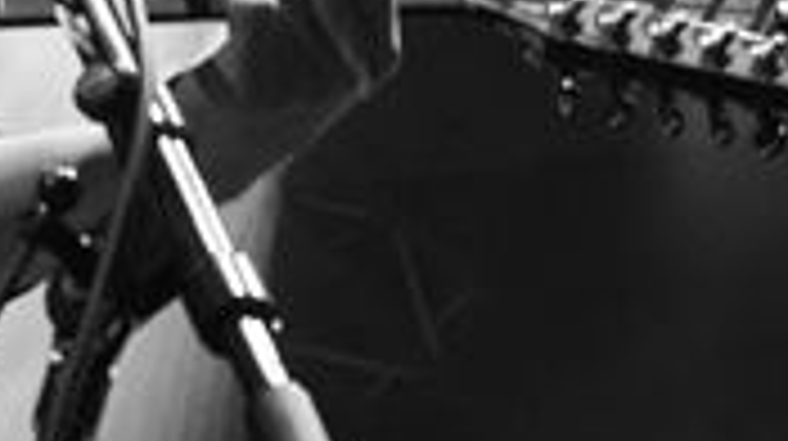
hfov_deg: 7.5
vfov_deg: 4.2
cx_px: -464
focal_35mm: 284
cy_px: -328
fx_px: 5928
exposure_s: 1/60
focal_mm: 44
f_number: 4.2
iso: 1000
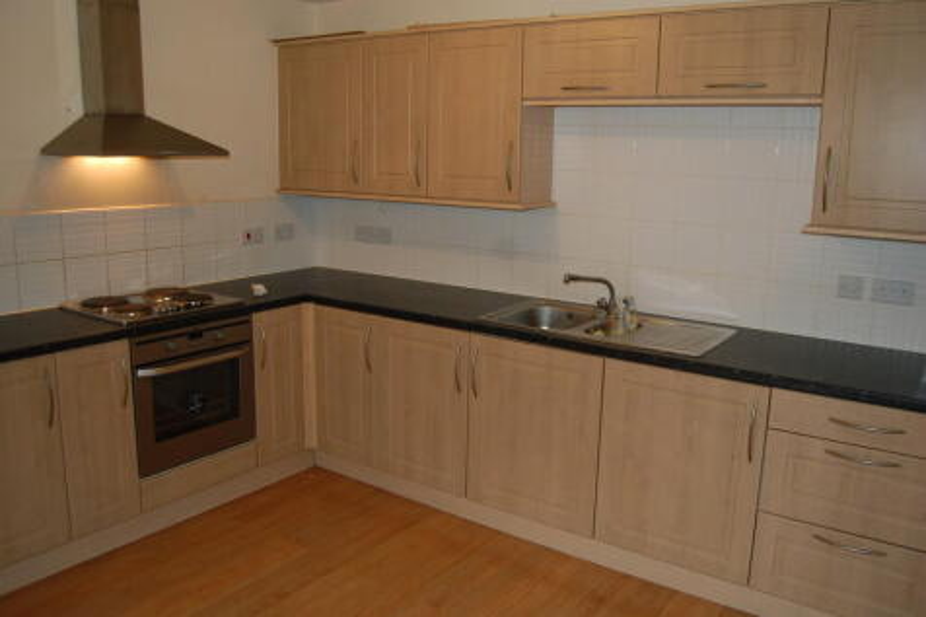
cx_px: 463
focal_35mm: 28
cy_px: 308
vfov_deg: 45.6
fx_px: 733
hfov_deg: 64.6
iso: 400
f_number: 3.5
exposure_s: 1/60
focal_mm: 19
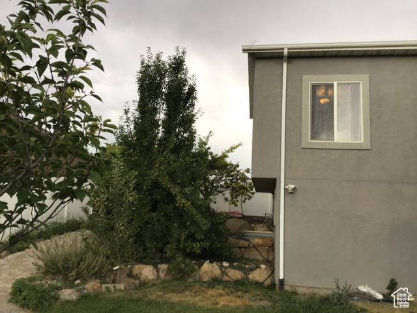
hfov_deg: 58.4
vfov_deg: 45.4
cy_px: 156
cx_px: 208
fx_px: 373
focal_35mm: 31
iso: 32
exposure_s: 1/60
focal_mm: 3.3
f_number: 2.4
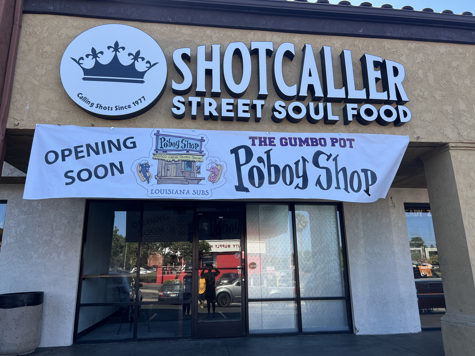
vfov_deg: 53.1
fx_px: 357
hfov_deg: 67.3
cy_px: 178
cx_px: 238
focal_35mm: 26
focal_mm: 5.7
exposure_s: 1/932
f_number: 1.5
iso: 50
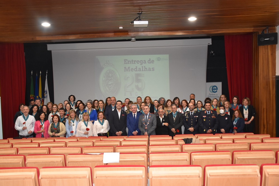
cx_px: 140
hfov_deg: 55.1
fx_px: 267
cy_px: 93
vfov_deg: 38.3
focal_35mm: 34
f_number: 3.8
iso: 1600
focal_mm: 23
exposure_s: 1/60
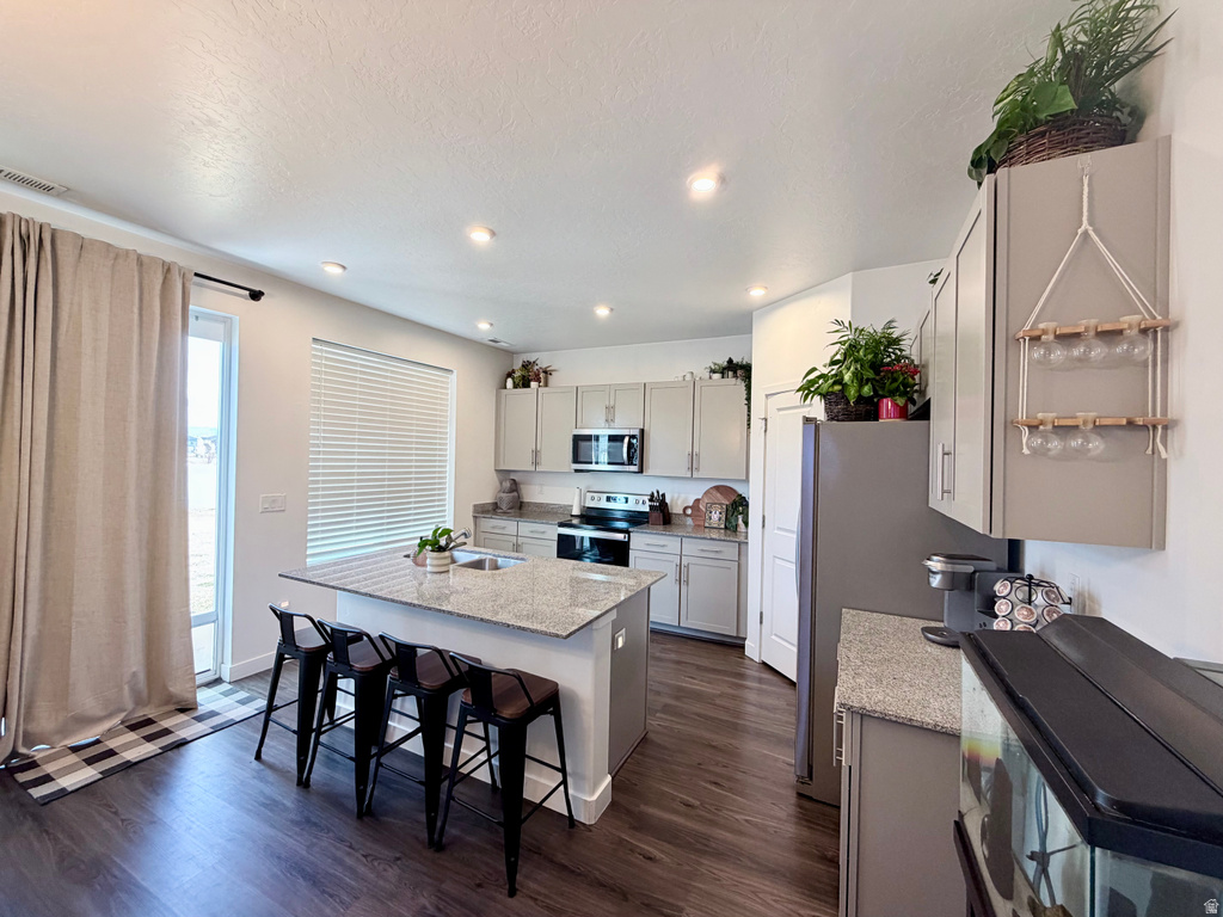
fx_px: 495
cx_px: 612
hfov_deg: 102.1
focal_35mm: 14
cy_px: 458
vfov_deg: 85.7
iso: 250
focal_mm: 2.22
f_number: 2.2
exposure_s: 1/120
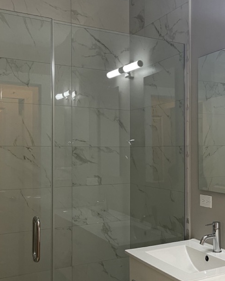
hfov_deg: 32.5
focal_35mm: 45
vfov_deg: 41.1
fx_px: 375
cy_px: 150
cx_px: 182
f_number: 1.6
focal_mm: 5.1
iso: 125
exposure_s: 1/60
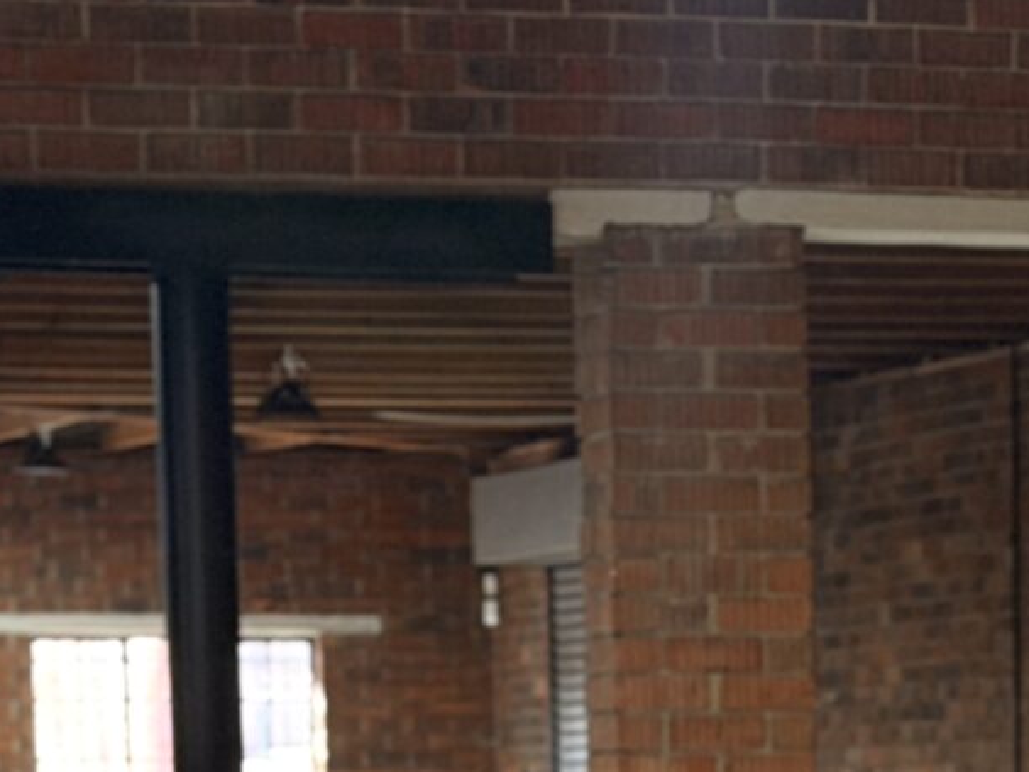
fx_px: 6005
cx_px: 635
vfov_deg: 7.1
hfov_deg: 9.8
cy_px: 1566
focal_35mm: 202
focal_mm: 6.76
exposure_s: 1/41
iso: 250
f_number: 1.78
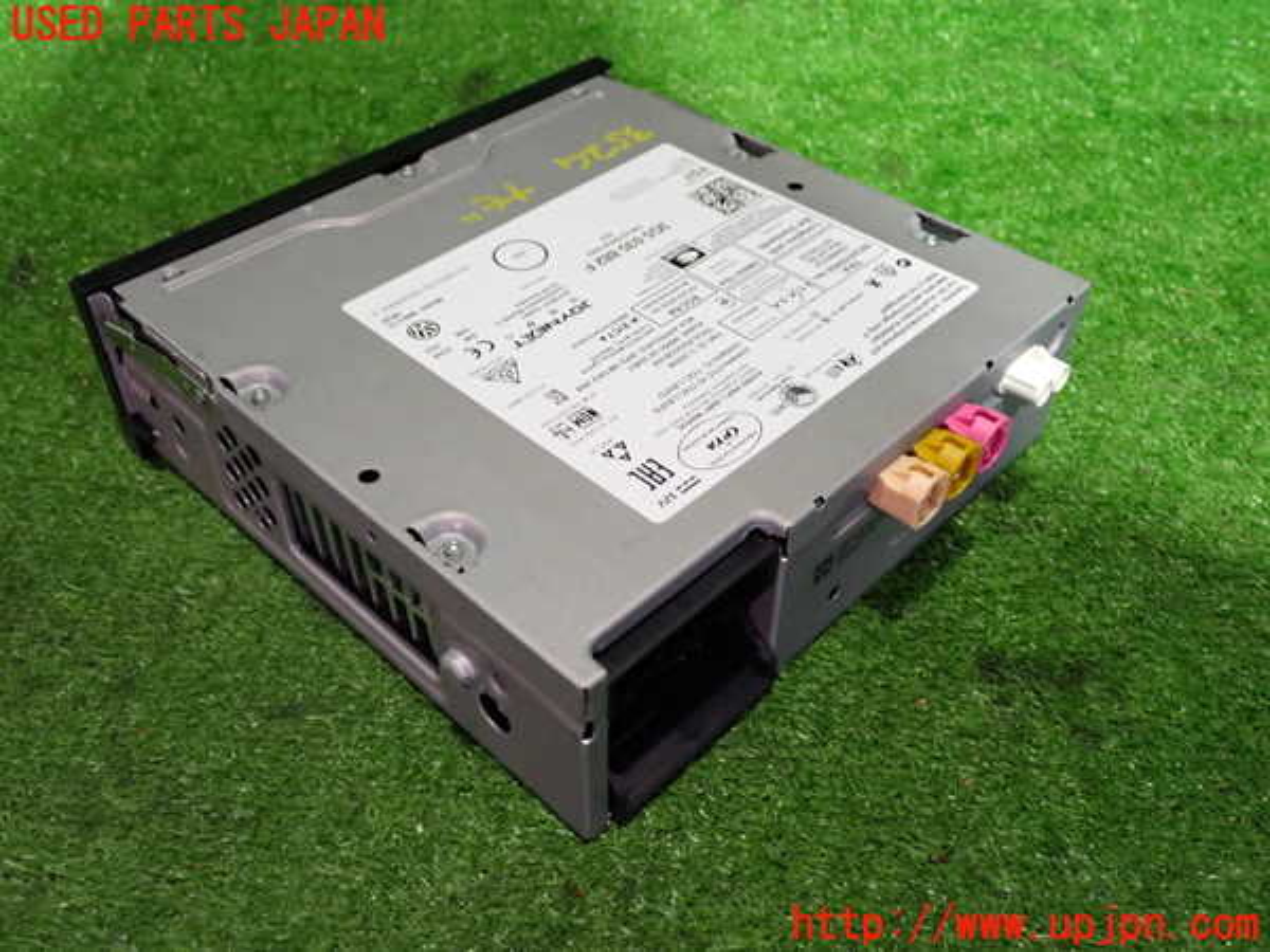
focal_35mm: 32
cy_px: 476
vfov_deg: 44.2
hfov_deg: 56.8
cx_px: 635
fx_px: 1174
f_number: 2.4
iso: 640
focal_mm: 5.79
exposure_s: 1/30
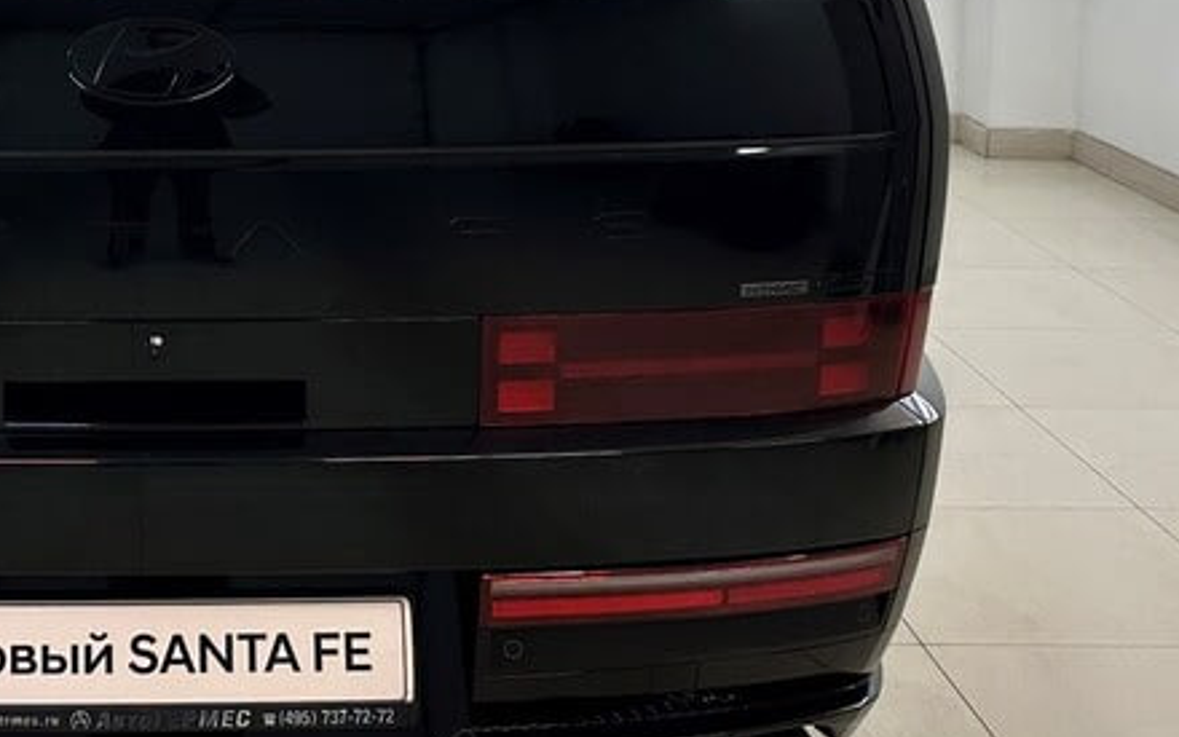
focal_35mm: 52
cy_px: 157
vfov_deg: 24.5
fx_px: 1671
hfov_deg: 36.8
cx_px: 155
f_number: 1.78
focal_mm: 6.86
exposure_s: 1/100
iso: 80
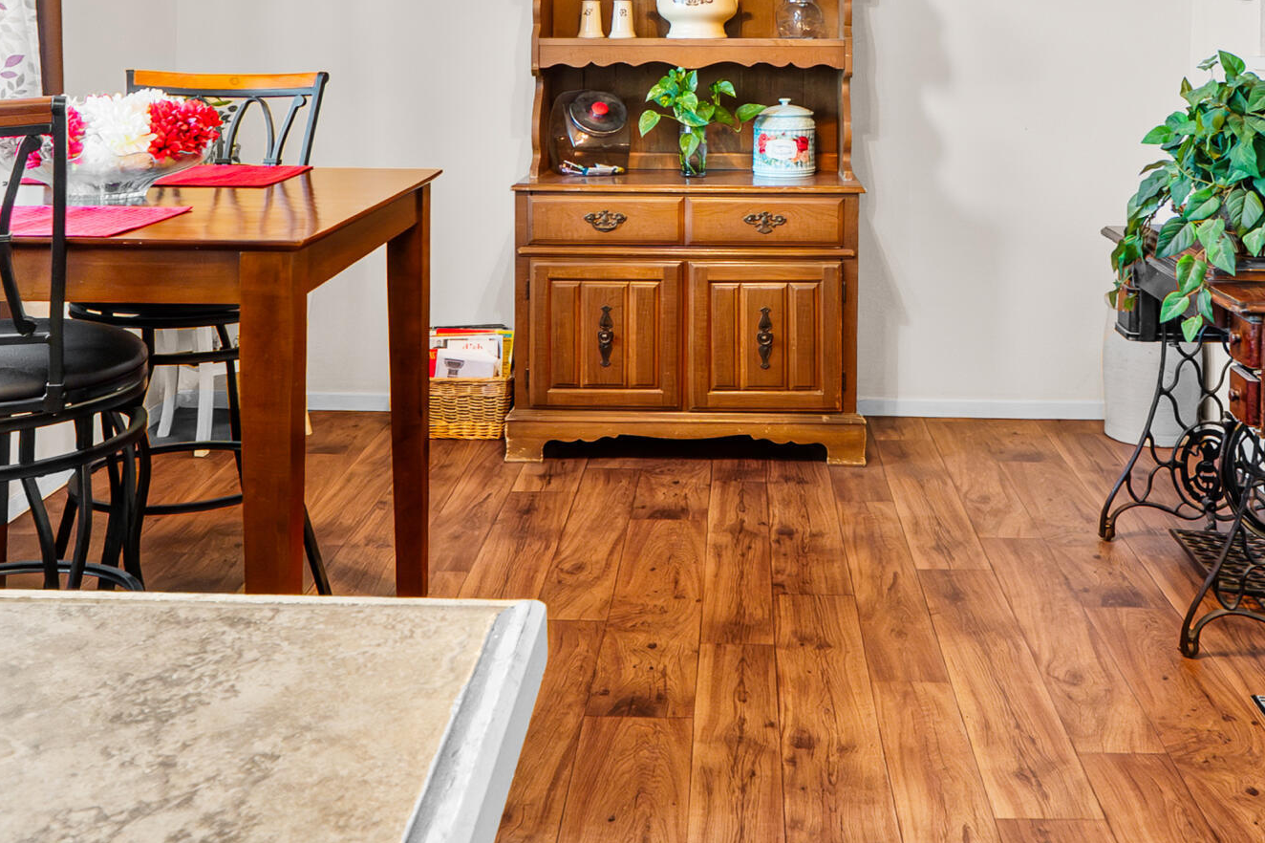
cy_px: -26
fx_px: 1194
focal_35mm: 34
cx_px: 803
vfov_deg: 34.8
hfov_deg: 55.1
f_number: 6.3
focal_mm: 10
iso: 200
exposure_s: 1/13
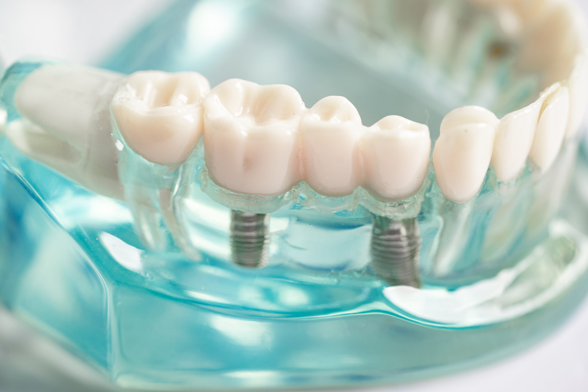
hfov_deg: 22.6
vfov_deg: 15.2
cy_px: 196
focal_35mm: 90
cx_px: 294
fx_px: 1470
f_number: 4
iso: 100
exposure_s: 1/100
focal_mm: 90
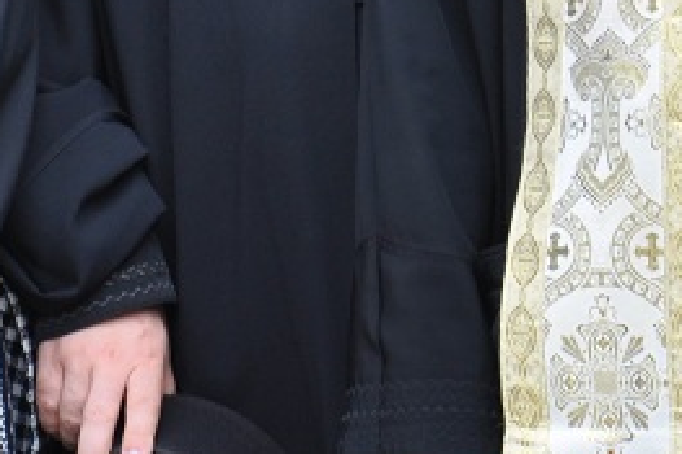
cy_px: -515
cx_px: 205
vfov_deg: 2.4
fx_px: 11005
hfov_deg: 3.5
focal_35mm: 581
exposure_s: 1/80
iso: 200
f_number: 5.6
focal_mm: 85
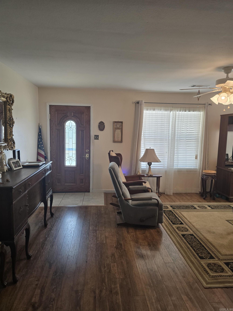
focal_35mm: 23
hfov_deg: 58.9
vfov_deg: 73.9
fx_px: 206
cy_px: 156
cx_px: 116
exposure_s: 1/120
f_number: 1.7
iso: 200
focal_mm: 6.3
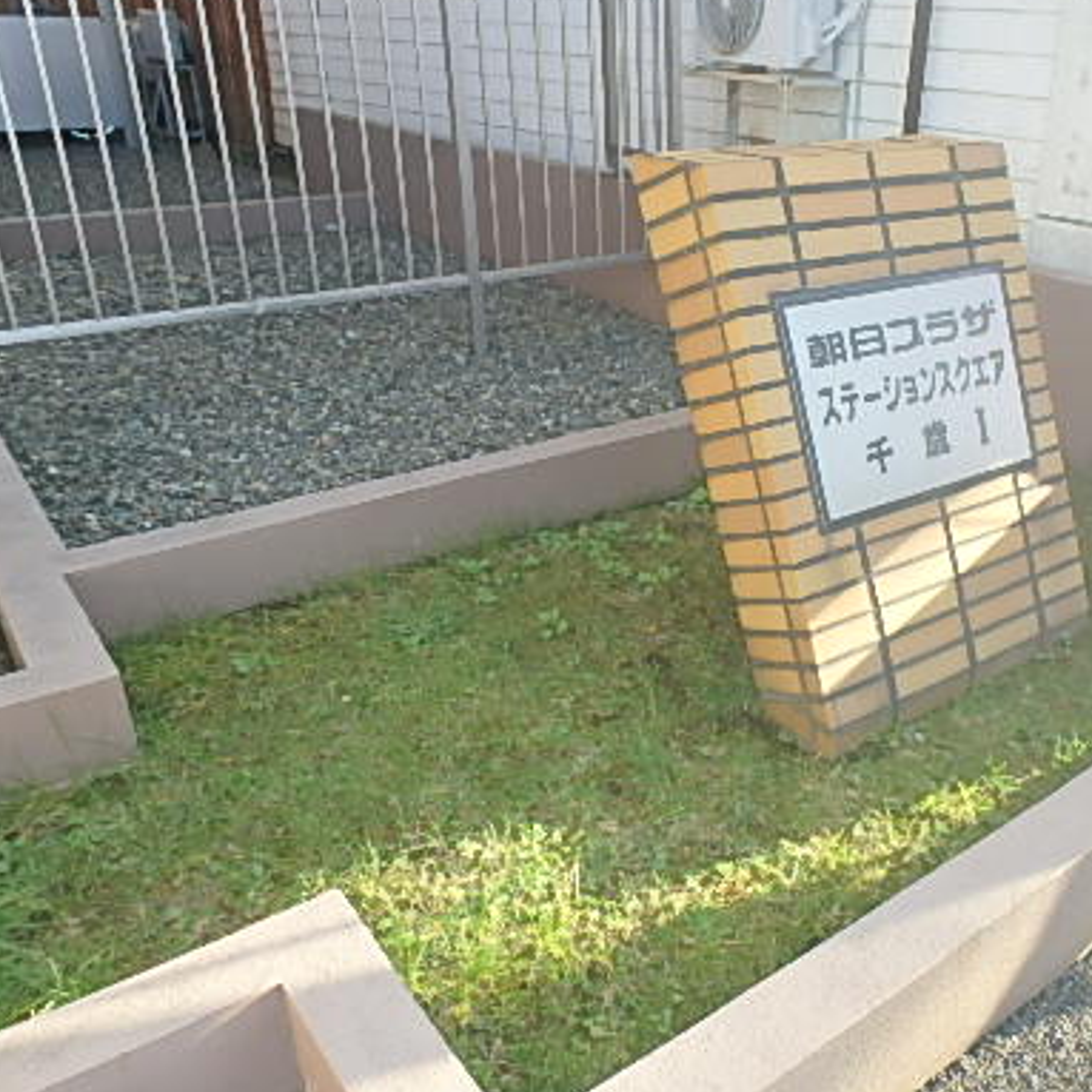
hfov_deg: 50.7
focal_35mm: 31
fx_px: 1106
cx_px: 798
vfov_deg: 52.5
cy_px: 596
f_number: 3.5
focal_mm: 3.7
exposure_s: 1/125
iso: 125
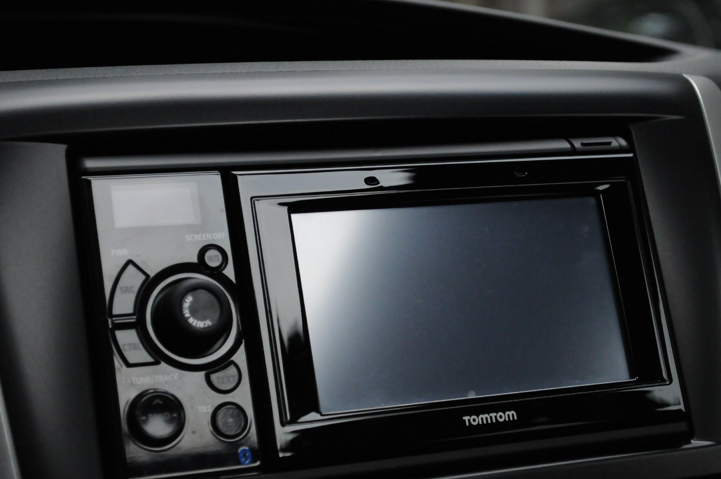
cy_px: 268
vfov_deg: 17.4
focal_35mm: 78
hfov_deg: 26.0
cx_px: 408
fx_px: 1560
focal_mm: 44
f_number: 5.6
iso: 2000
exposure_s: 1/1600
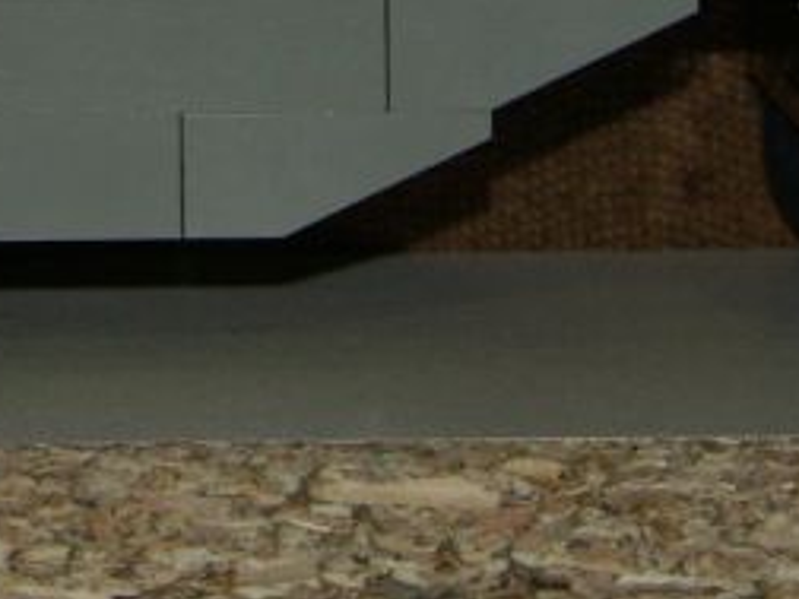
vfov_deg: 4.1
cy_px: -463
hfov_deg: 5.5
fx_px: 8333
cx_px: 206
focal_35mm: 361
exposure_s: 1/80
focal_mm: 22.73
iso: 200
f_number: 4
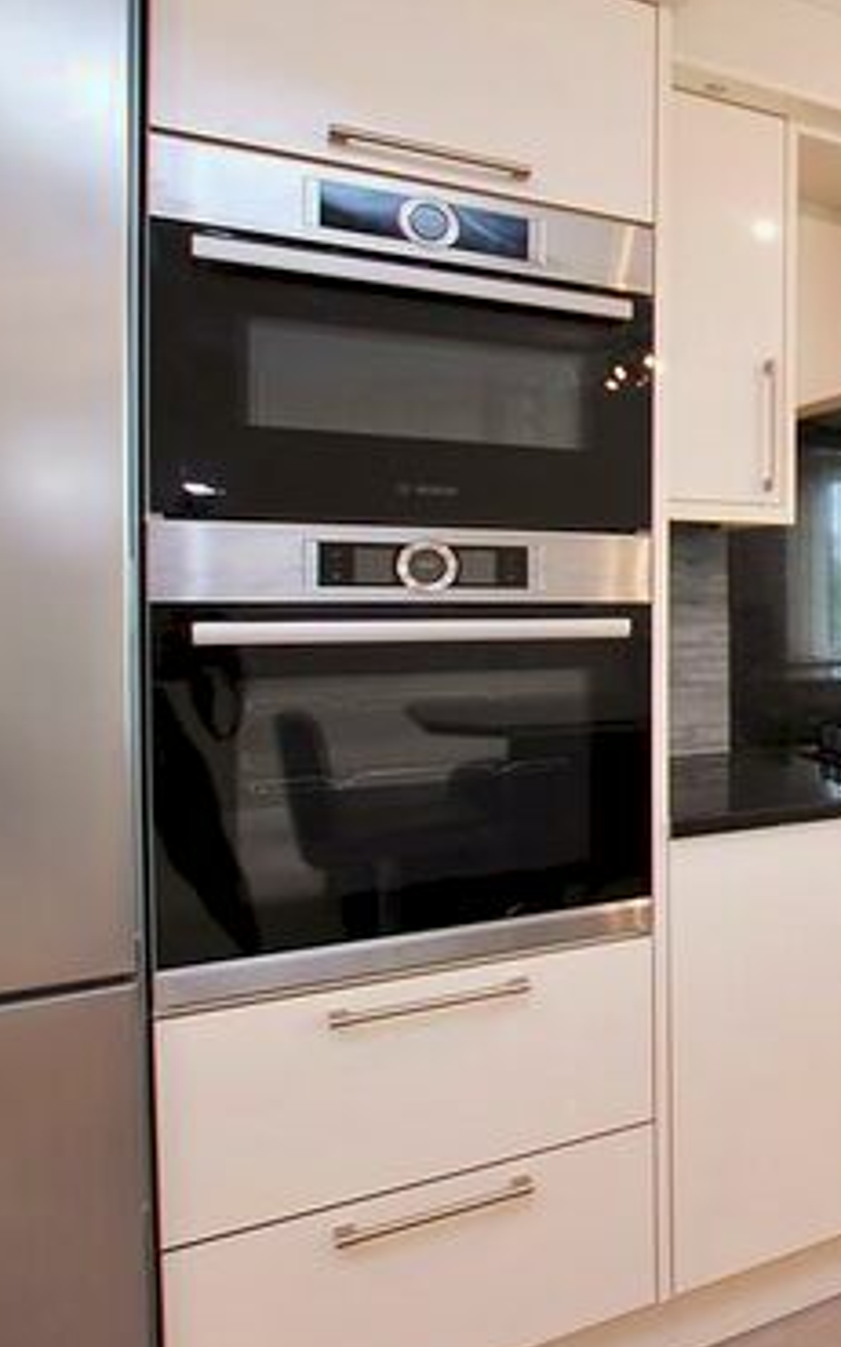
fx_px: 1064
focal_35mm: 29
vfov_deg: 64.5
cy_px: 615
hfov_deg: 33.2
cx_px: 1063
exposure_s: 1/15
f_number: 3.5
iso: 100
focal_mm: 10
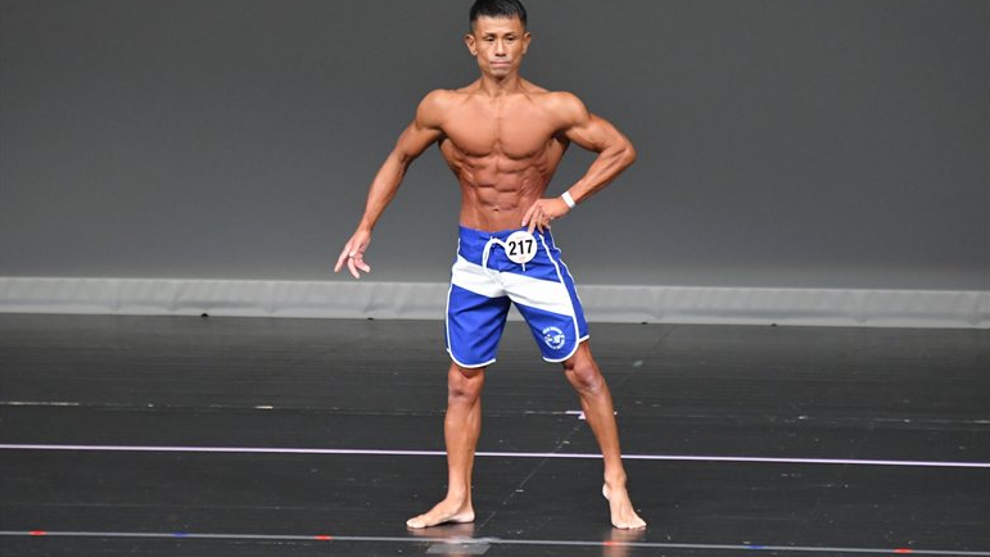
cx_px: 494
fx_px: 9531
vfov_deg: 3.3
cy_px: 276
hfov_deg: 5.9
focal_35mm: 363
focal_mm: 230
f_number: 5.6
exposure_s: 1/400
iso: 5000
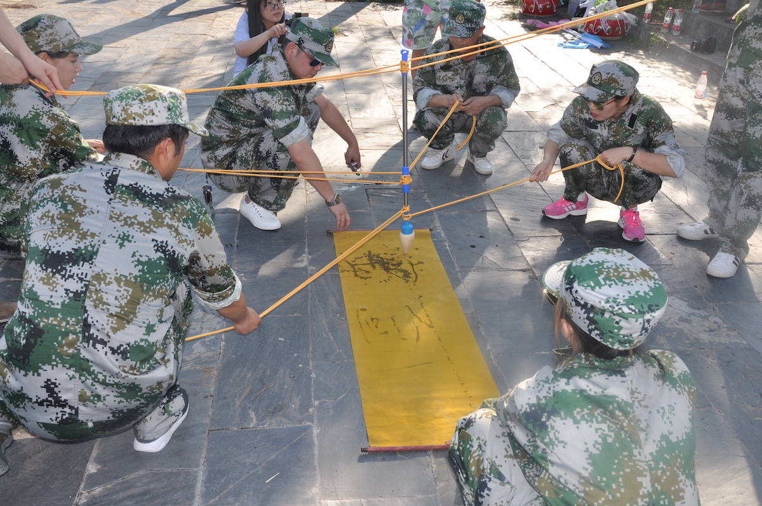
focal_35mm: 36
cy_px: 253
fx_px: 761
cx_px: 381
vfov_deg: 36.8
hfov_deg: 53.2
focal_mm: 24
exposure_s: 1/200
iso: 200
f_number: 9
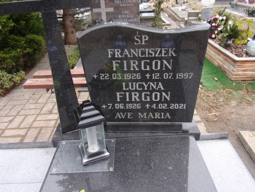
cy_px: 86
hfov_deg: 65.2
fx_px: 199
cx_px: 138
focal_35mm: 27
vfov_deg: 51.3
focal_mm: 4.3
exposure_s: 1/75
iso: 80
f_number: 3.3
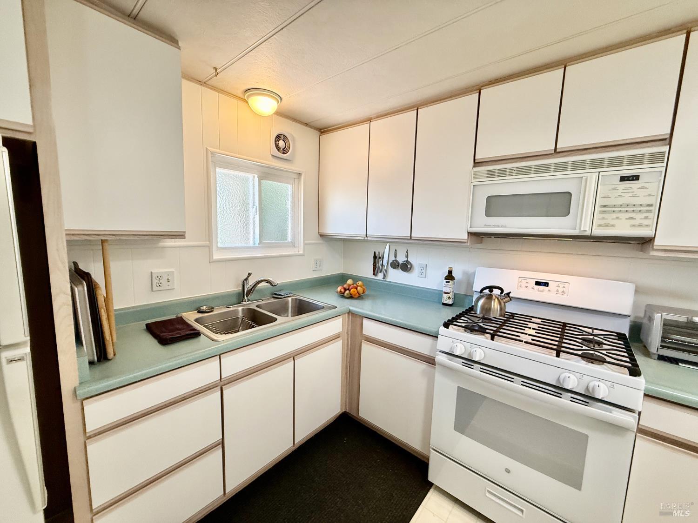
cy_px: 262
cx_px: 349
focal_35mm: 14
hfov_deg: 102.1
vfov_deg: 85.7
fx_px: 282
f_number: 2.2
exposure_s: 1/120
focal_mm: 2.22
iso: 200
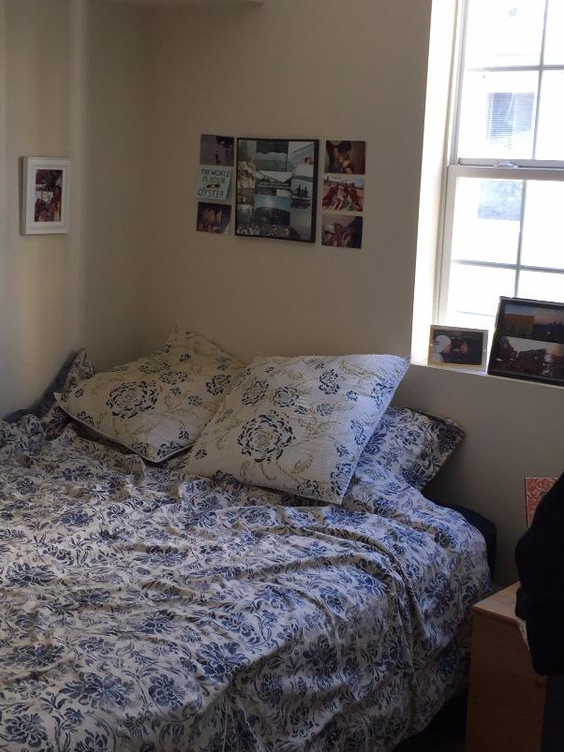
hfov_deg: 28.0
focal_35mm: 52
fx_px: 1130
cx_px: 223
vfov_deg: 36.8
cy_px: 387
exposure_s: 1/60
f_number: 2.2
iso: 40
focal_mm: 4.15
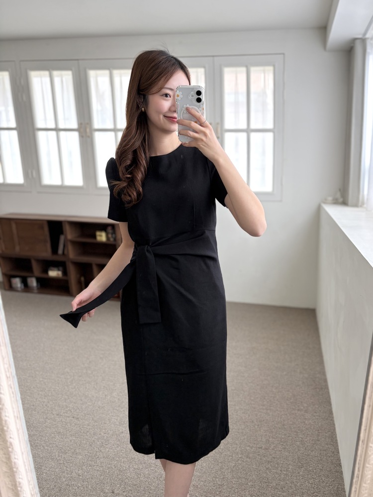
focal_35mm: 26
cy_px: 248
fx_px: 374
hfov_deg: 53.1
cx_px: 186
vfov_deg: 67.3
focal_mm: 5.96
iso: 80
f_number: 1.6
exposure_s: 1/122
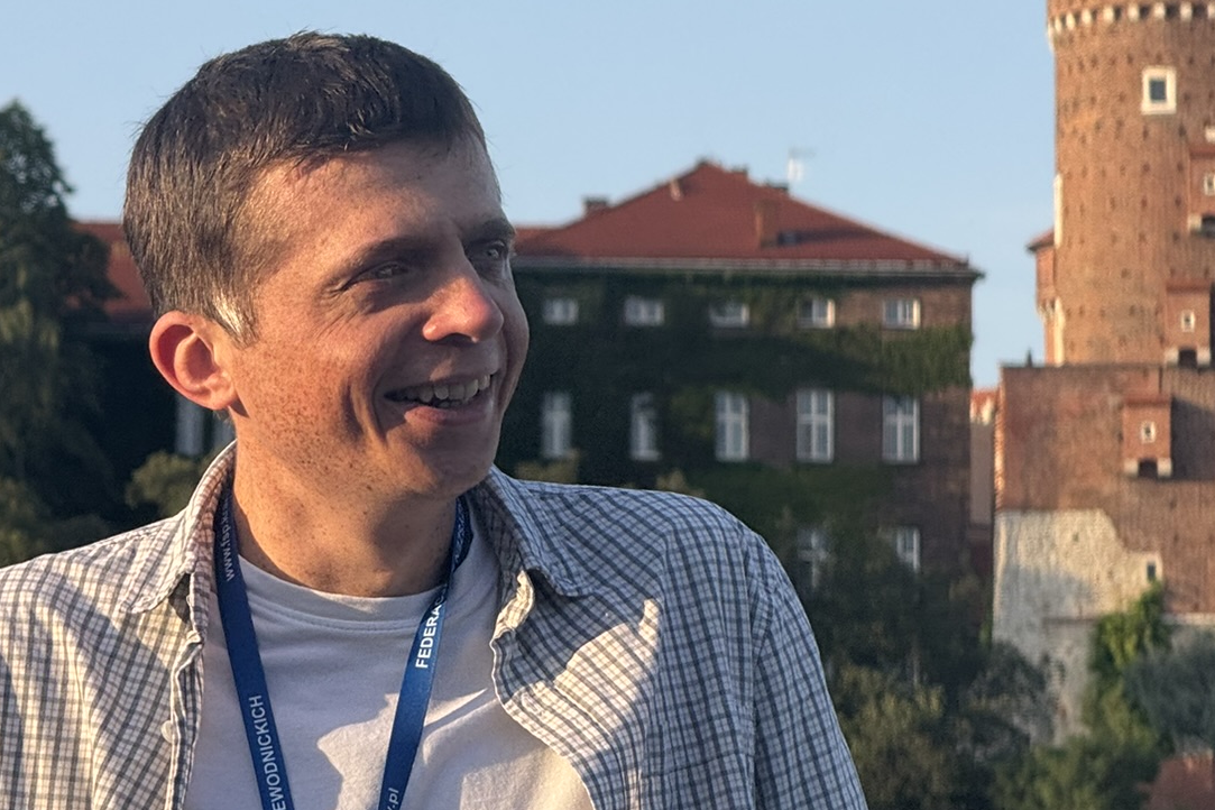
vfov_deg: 5.8
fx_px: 7964
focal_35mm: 236
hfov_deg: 8.7
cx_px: 366
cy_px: 368
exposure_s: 1/638
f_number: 2.8
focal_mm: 15.66
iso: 50
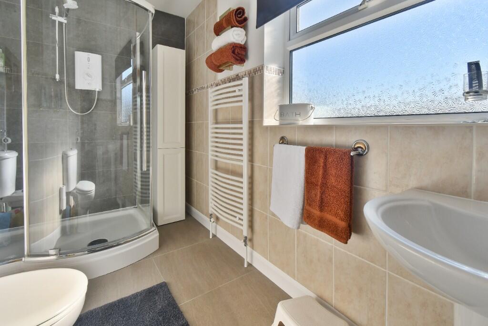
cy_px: 163
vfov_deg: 77.3
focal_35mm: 15
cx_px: 244
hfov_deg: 100.4
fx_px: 203
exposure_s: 1/30
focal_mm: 10
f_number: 9
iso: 400
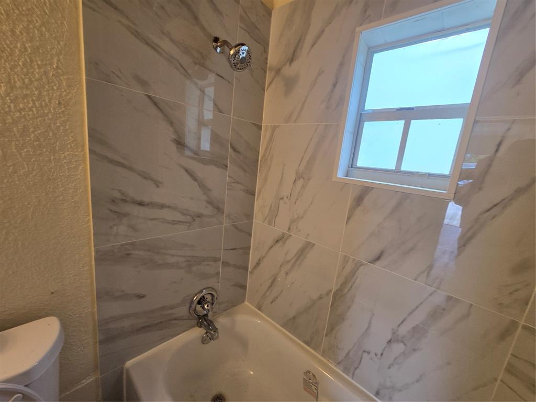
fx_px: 201
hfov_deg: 106.2
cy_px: 201
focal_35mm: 13
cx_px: 268
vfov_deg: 89.9
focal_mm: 2.2
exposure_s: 1/60
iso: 64
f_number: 2.2
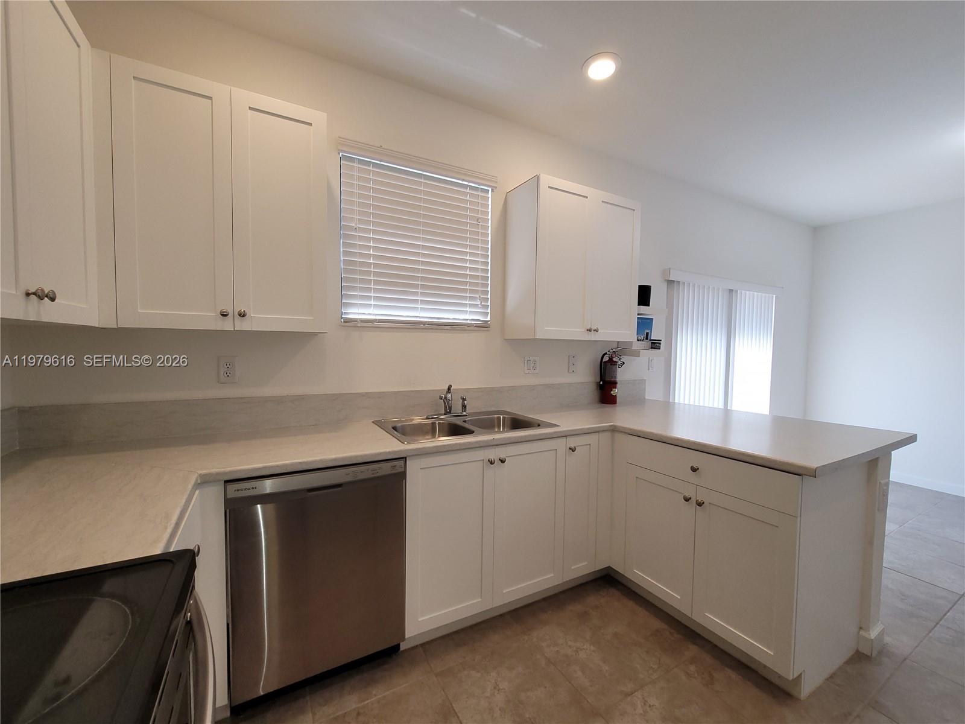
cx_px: 482
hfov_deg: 106.2
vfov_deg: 89.9
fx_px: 362
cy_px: 362
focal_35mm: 13
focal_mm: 2.2
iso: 80
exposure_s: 1/60
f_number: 2.2
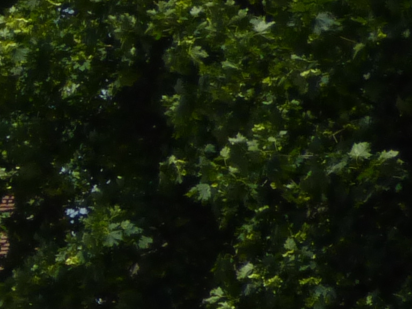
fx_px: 3928
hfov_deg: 5.7
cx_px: -705
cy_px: 845
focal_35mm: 330
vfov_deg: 4.4
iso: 100
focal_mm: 9.9
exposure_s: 1/160
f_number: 11
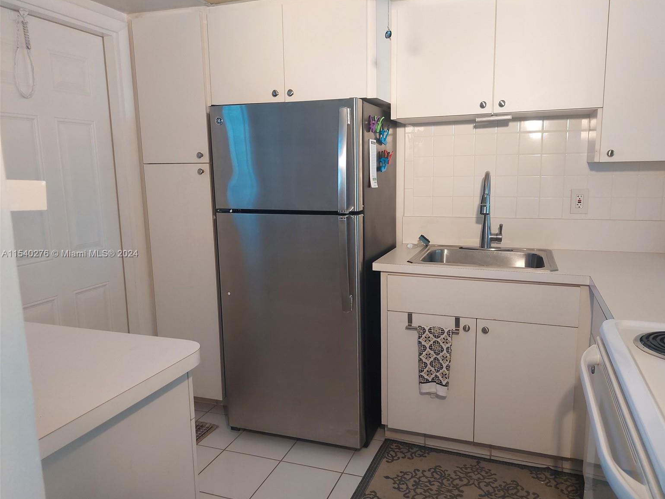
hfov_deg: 69.4
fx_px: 480
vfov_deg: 54.9
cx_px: 346
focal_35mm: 25
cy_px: 254
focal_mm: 5.23
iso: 125
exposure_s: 1/60
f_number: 1.8
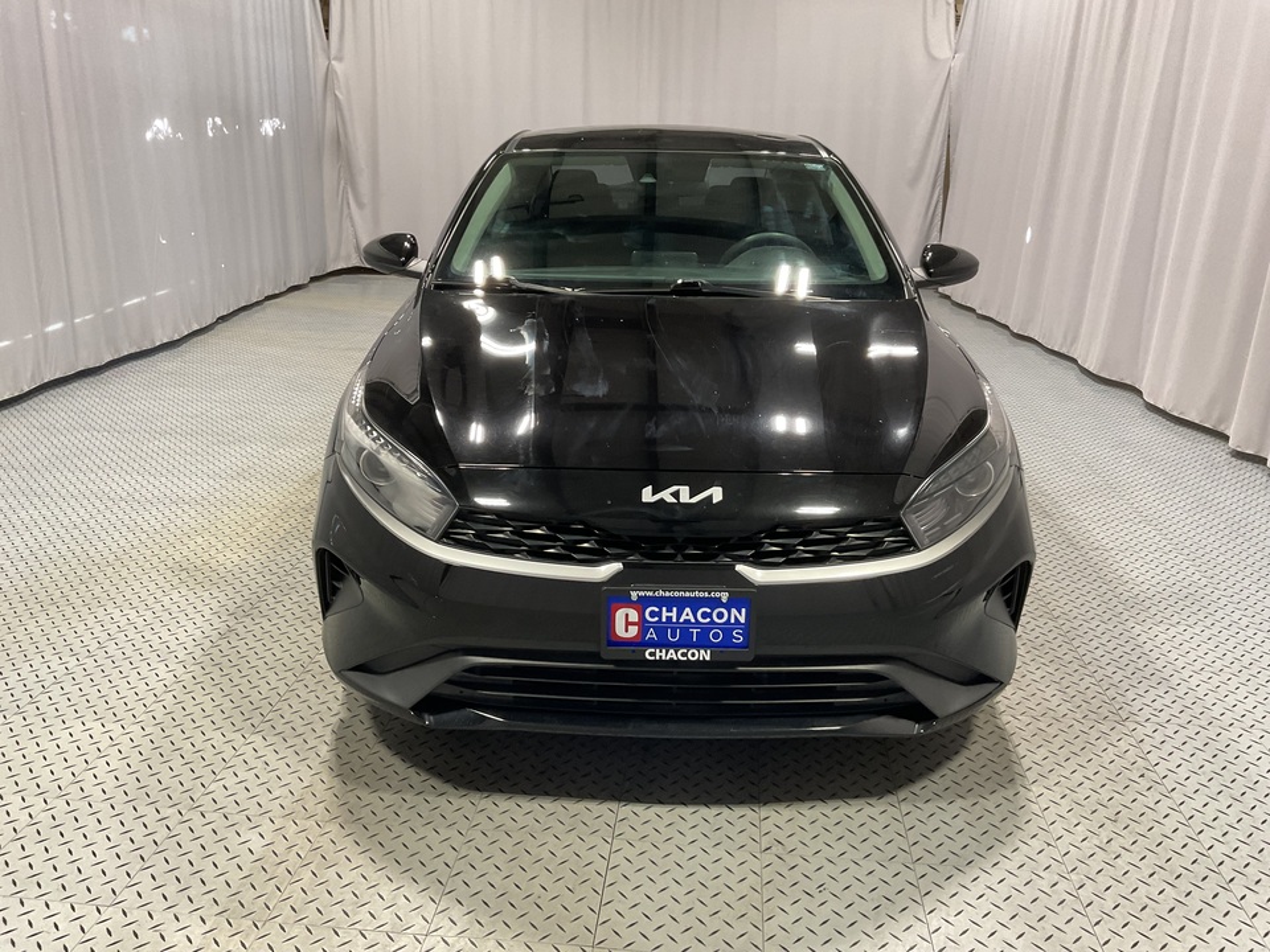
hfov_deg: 61.7
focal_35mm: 29
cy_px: 476
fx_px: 1064
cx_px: 635
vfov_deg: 48.2
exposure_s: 1/60
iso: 80
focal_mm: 3
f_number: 1.8
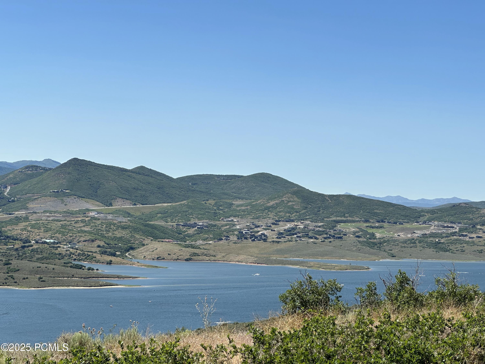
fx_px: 1079
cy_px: 182
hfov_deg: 25.3
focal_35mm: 77
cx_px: 242
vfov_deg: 19.1
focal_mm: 9
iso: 32
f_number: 2.8
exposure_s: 1/1107
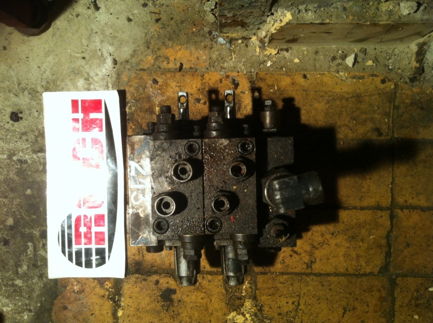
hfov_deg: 52.7
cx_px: 216
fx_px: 437
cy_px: 162
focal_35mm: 35
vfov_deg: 40.6
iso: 160
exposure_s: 1/15
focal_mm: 3.85
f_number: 2.8
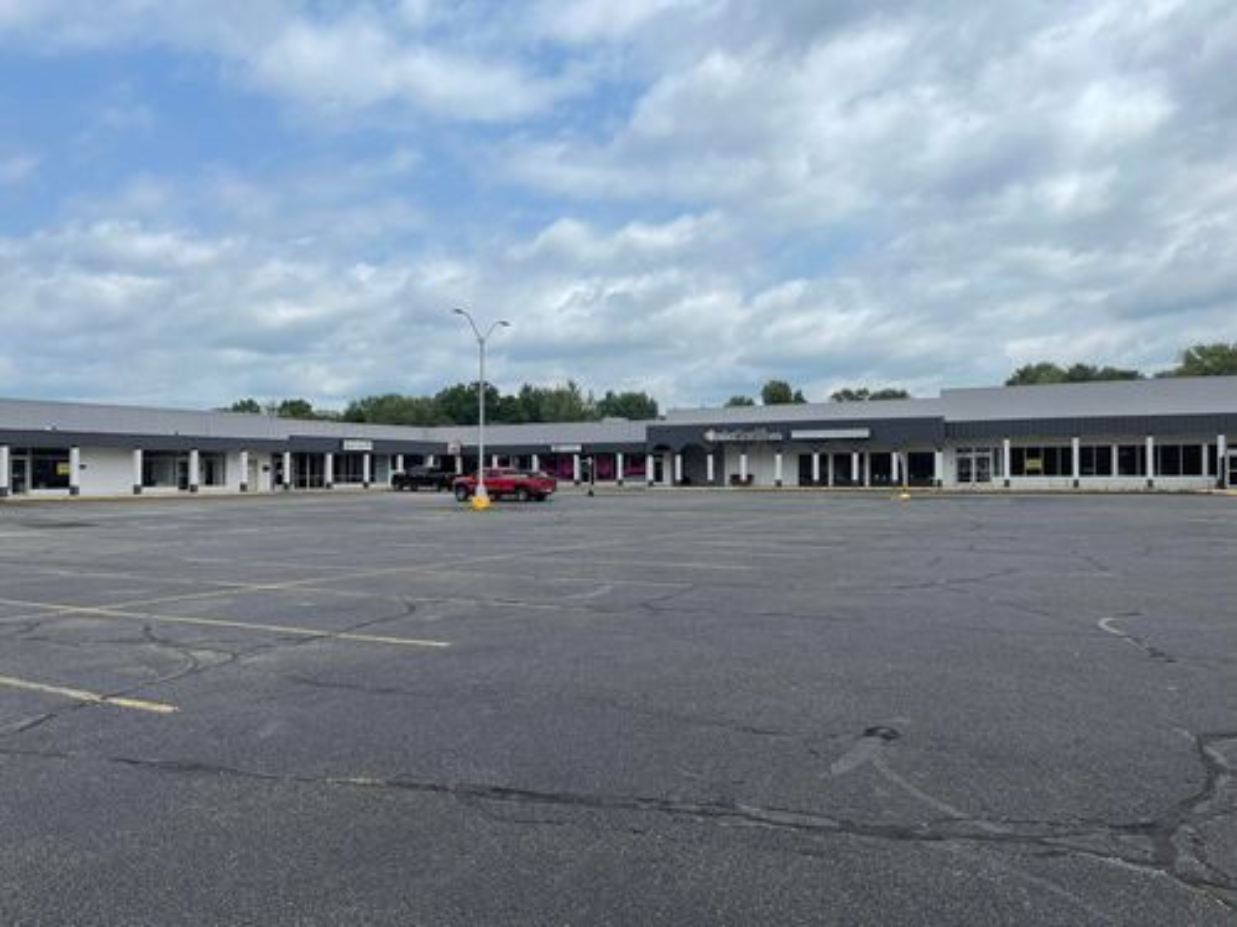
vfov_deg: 53.1
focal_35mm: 26
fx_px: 929
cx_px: 618
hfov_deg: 67.3
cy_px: 464
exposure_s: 1/5618
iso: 32
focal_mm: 5.1
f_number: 1.6
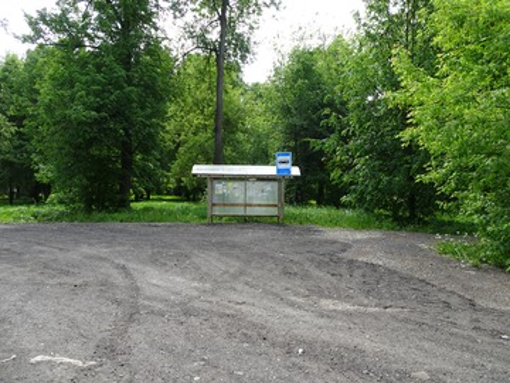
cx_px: 255
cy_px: 192
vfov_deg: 56.8
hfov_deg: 71.6
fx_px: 354
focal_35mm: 24
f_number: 3.5
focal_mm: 4.1
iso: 80
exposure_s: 1/250
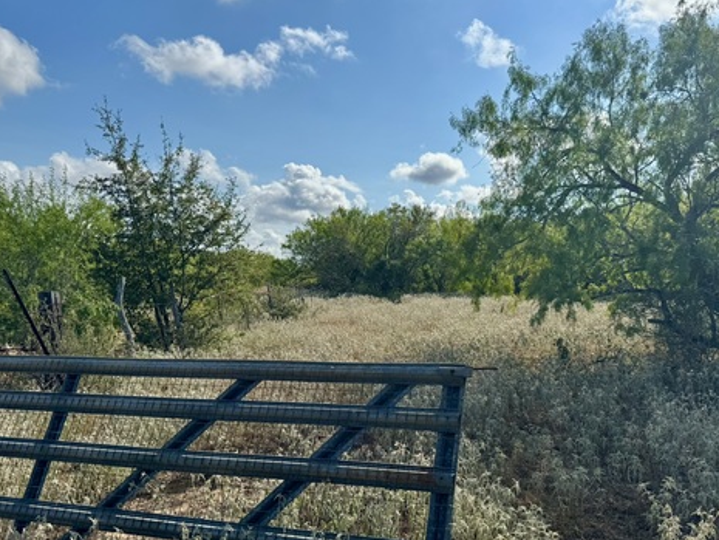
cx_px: 408
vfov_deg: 42.9
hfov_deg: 55.2
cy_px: 294
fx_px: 686
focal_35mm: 33
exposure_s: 1/7937
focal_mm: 6.76
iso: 80
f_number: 1.78
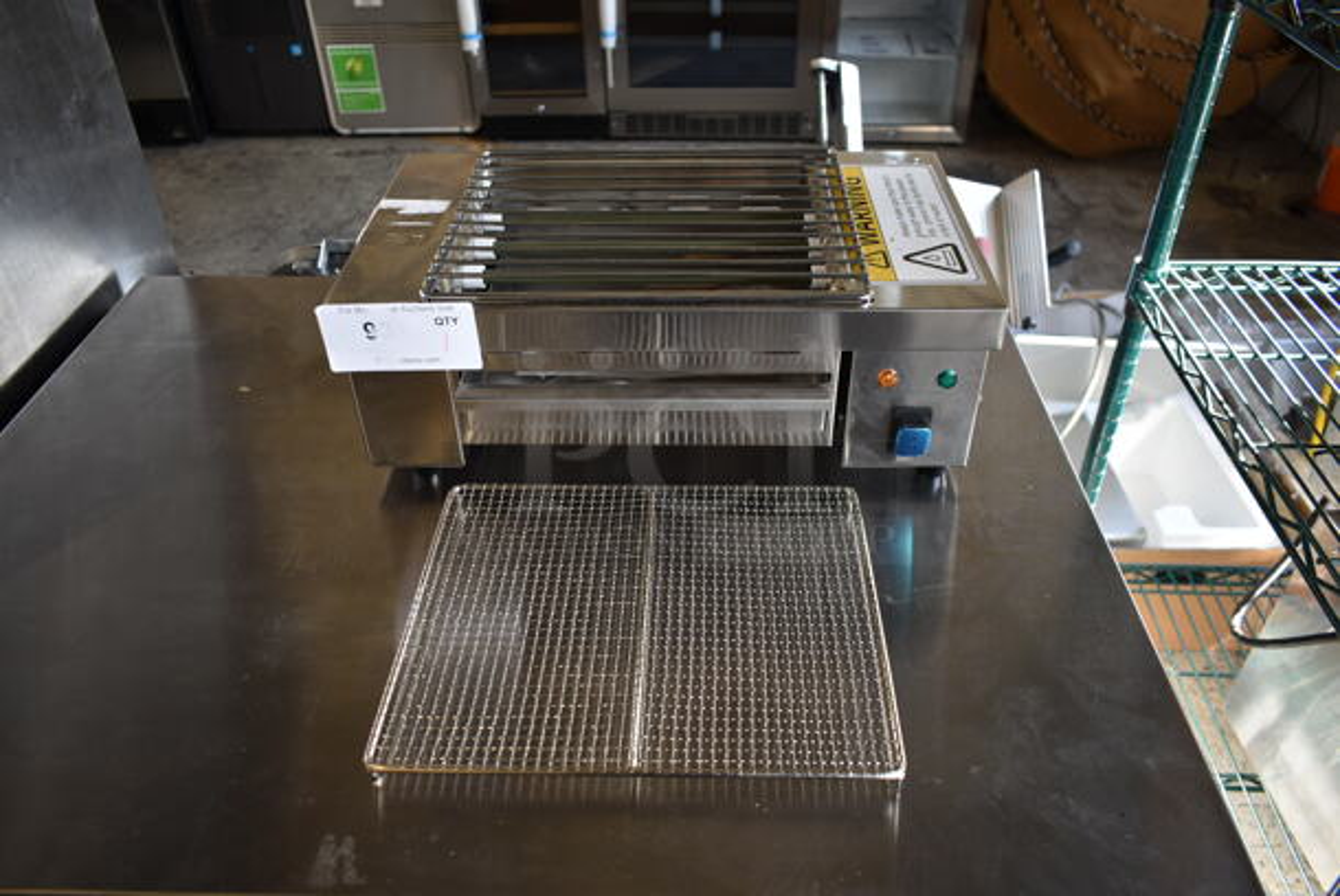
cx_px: 670
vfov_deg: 48.0
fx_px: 1006
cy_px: 448
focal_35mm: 27
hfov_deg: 67.3
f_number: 3.5
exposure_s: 1/30
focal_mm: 18
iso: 160
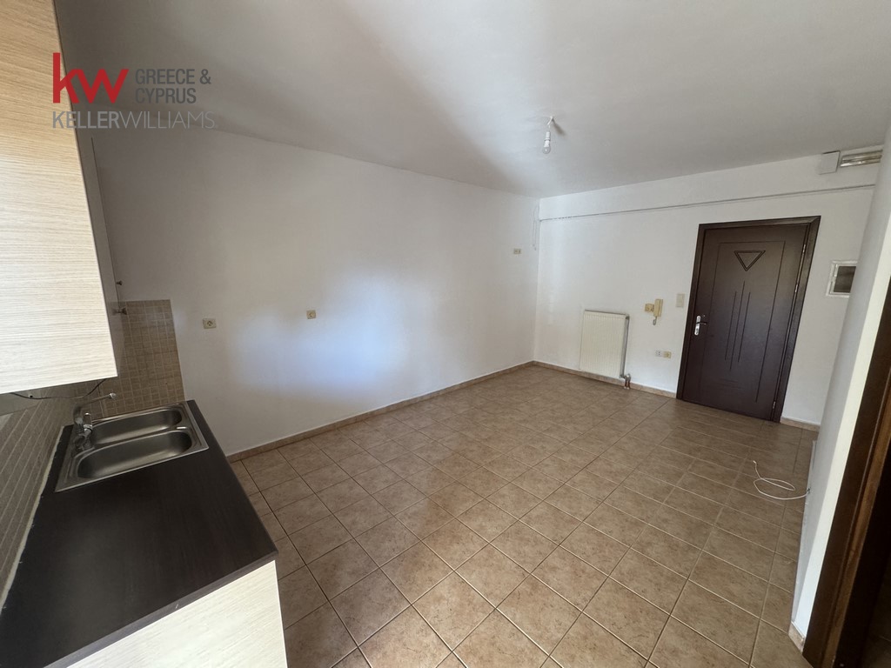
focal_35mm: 14
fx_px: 360
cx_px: 446
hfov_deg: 102.1
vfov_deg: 85.7
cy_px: 334
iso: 250
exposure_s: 1/99
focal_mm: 2.22
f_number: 2.2
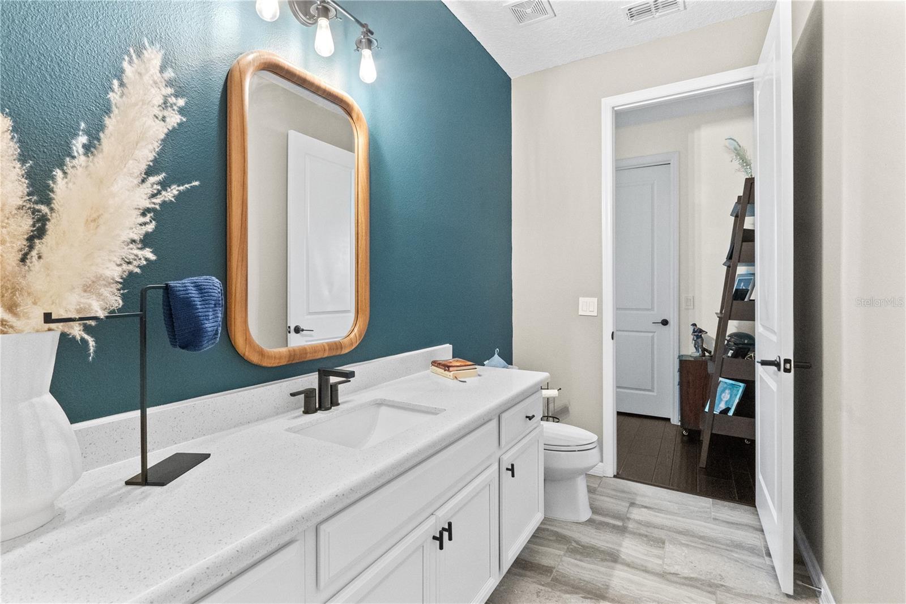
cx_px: 453
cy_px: 302
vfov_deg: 73.7
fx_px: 403
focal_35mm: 16
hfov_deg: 96.7
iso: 8000
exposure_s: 1/40
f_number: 8
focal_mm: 16
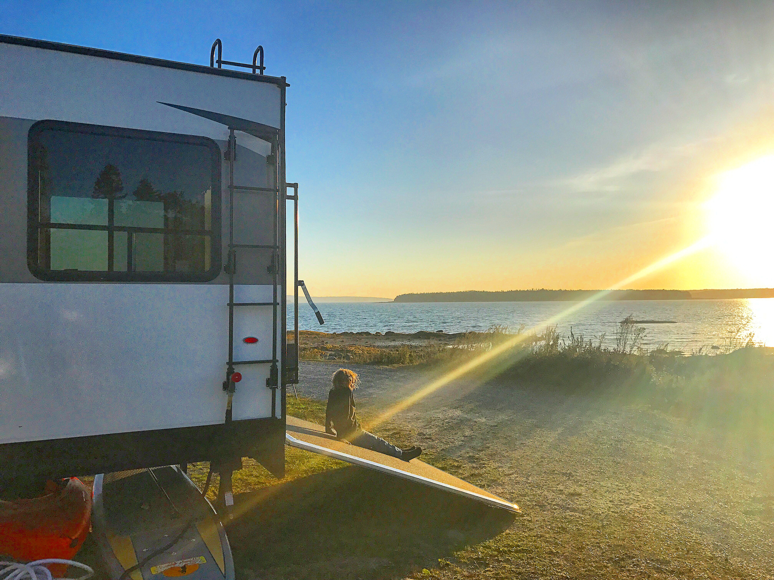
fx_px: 626
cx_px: 387
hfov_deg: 63.4
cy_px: 290
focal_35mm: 28
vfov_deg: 49.7
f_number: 1.8
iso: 20
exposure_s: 1/4367
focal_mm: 3.99
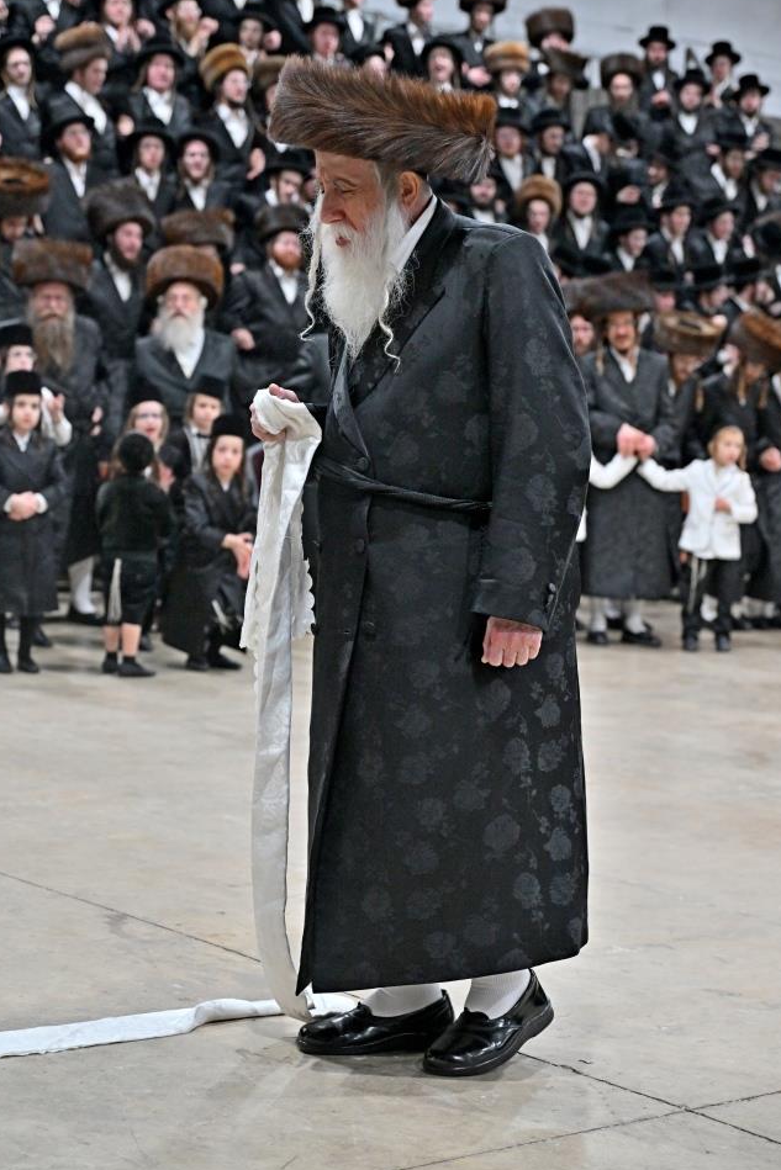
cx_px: 371
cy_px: 573
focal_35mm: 68
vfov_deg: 29.6
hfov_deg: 20.0
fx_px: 2212
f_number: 4
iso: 1600
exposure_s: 1/200
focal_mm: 63
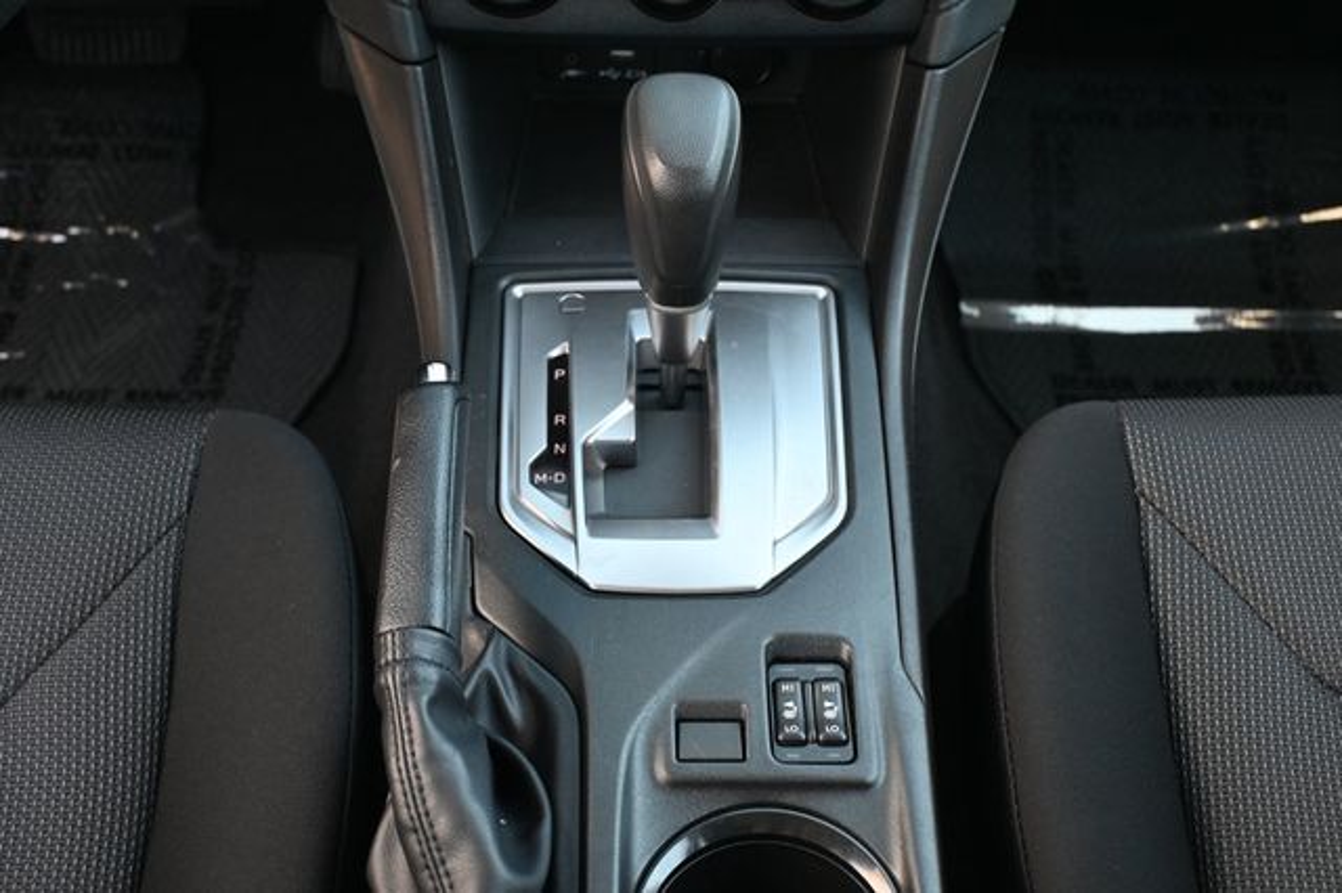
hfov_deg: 45.0
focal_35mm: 44
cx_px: 671
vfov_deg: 30.8
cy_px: 446
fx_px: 1621
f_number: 4.8
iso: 1400
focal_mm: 29
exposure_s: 1/125
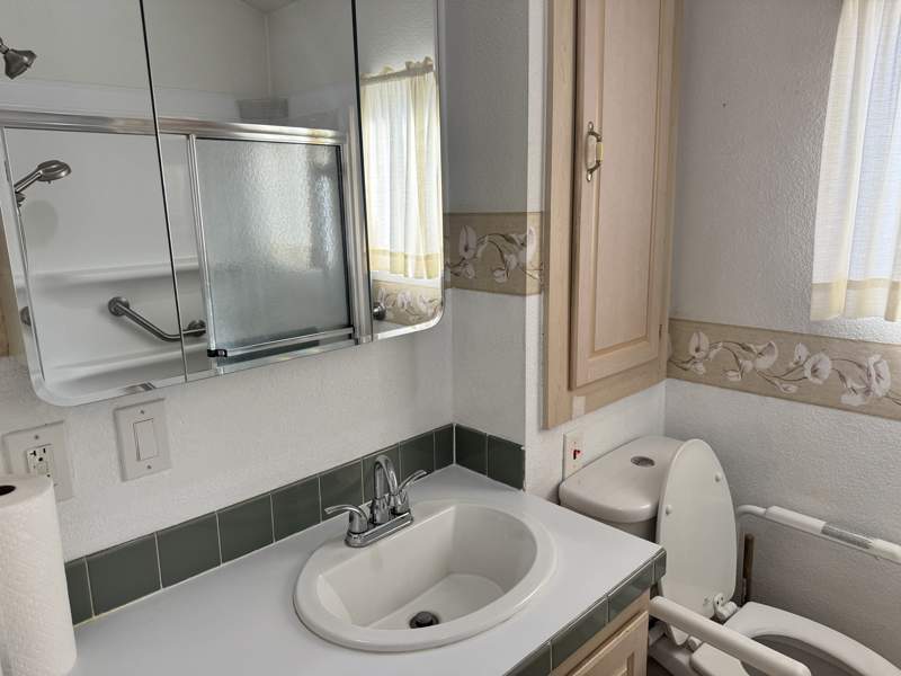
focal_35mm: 24
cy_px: 338
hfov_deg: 71.6
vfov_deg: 56.8
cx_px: 450
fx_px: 625
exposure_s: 1/120
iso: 125
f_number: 1.78
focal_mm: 6.76
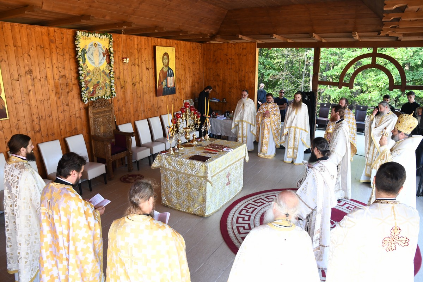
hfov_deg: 73.7
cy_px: 141
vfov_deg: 53.1
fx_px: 282
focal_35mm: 24
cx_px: 212
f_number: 4.5
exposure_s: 1/125
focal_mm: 16
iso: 640
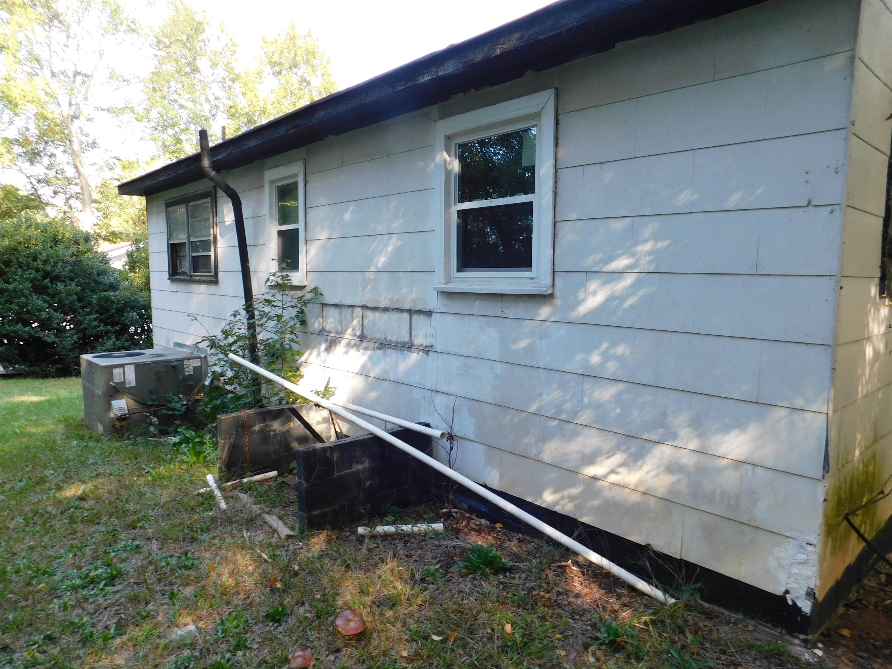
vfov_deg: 58.9
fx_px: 593
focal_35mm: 23
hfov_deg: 73.9
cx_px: 446
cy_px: 334
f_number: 3
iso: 125
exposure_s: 1/80
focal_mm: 4
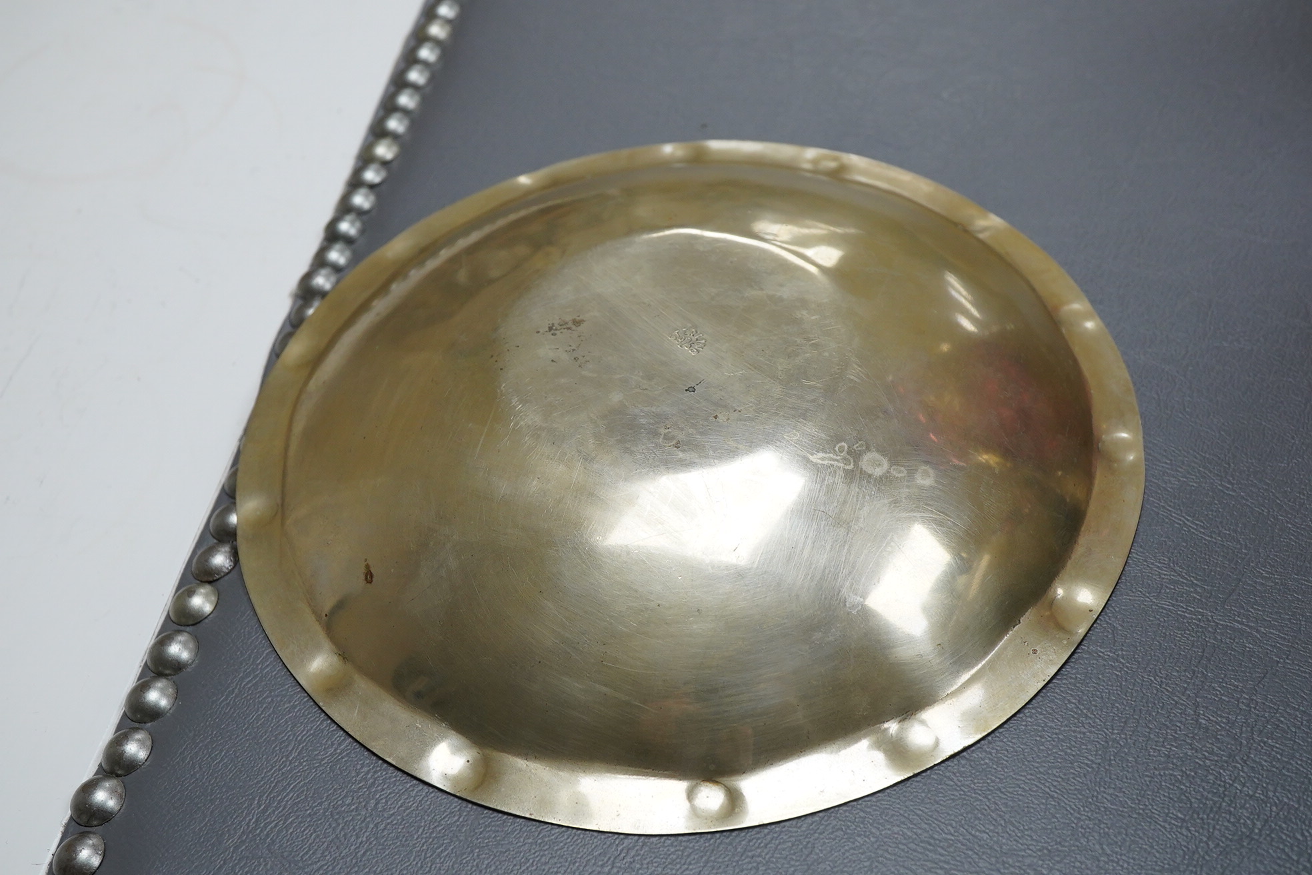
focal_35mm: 45
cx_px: 656
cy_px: 438
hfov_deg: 43.6
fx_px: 1640
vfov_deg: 29.9
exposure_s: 1/125
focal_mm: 30
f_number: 11
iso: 1250
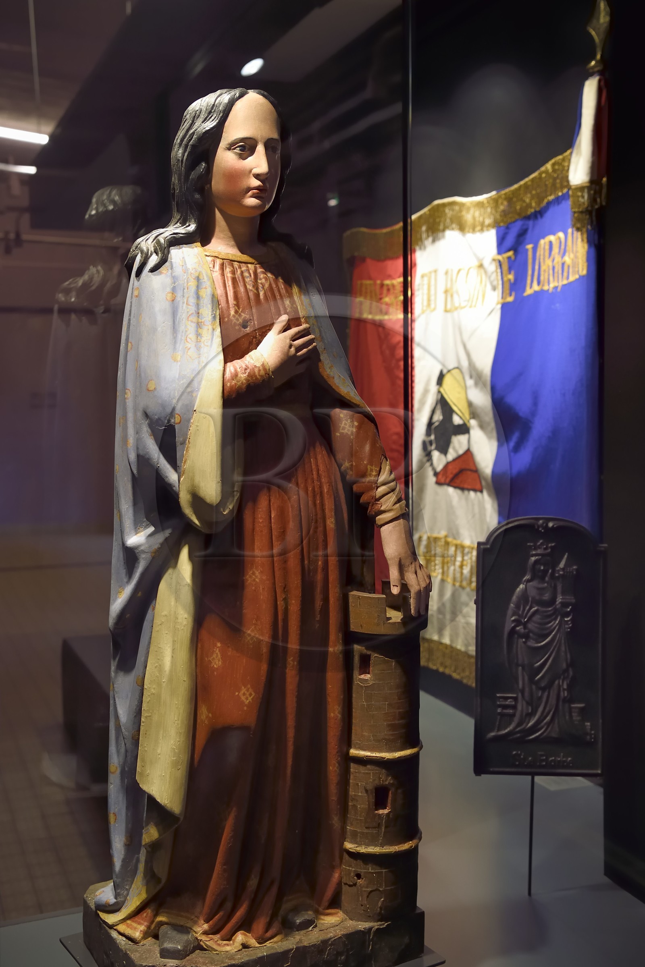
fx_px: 1075
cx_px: 322
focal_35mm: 40
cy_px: 484
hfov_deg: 33.4
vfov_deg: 48.5
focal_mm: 40
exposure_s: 1/60
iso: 800
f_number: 5.6
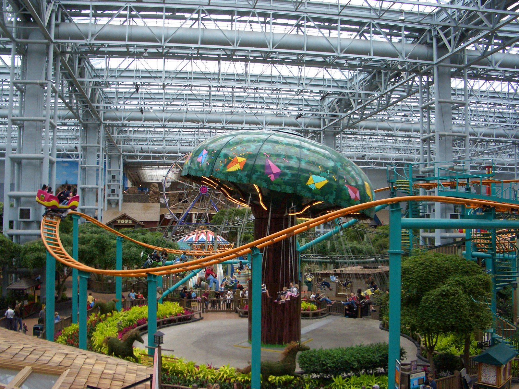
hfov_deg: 52.6
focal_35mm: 35
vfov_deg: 40.7
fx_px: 525
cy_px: 194
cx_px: 260
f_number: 4.3
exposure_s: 1/160
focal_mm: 5.8
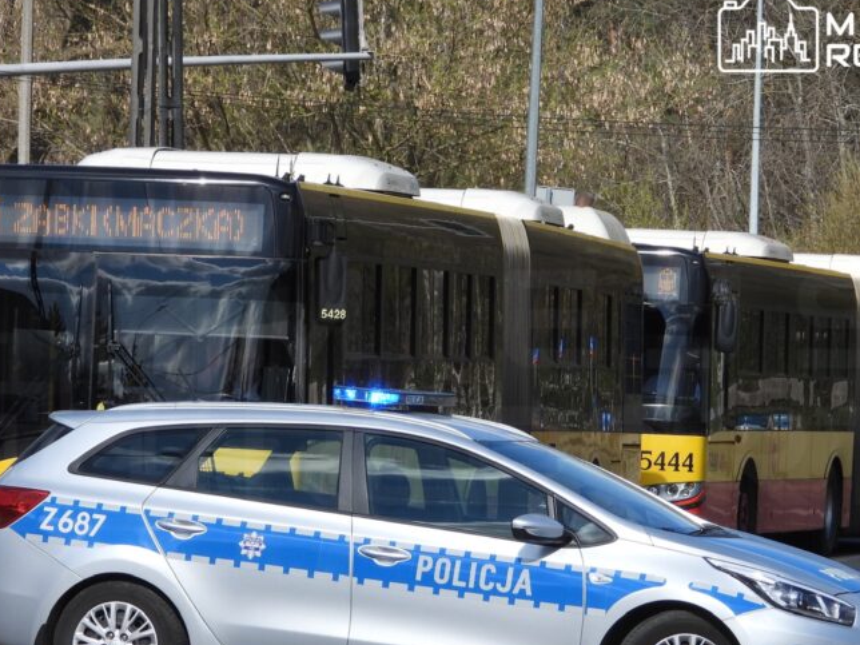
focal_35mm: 294
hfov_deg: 6.7
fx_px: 7304
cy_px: 407
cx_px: 454
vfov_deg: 5.1
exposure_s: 1/800
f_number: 4.5
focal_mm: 33.2
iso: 100
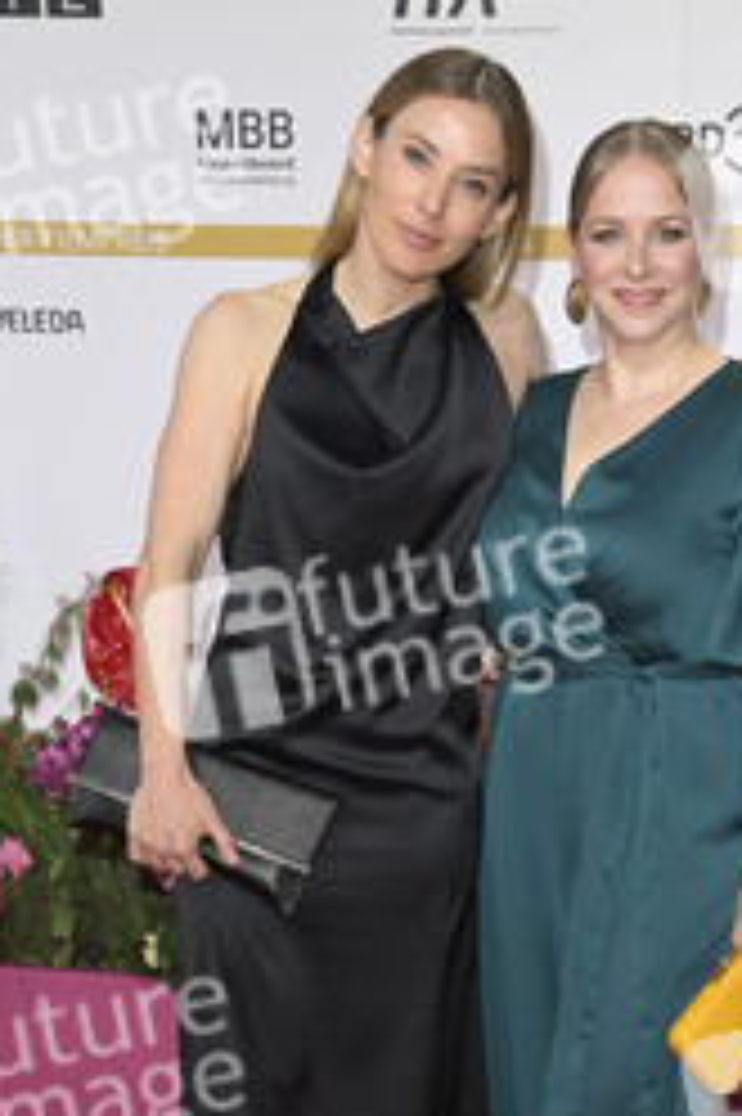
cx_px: 504
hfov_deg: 13.0
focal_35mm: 105
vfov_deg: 19.3
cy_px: 860
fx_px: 3251
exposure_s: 1/250
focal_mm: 65
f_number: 6.3
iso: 640
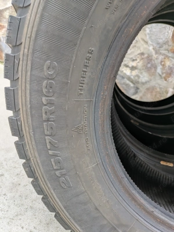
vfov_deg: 69.4
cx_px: 87
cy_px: 116
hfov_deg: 54.9
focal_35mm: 25
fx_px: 168
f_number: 1.89
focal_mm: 5.43
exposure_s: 1/100
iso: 104
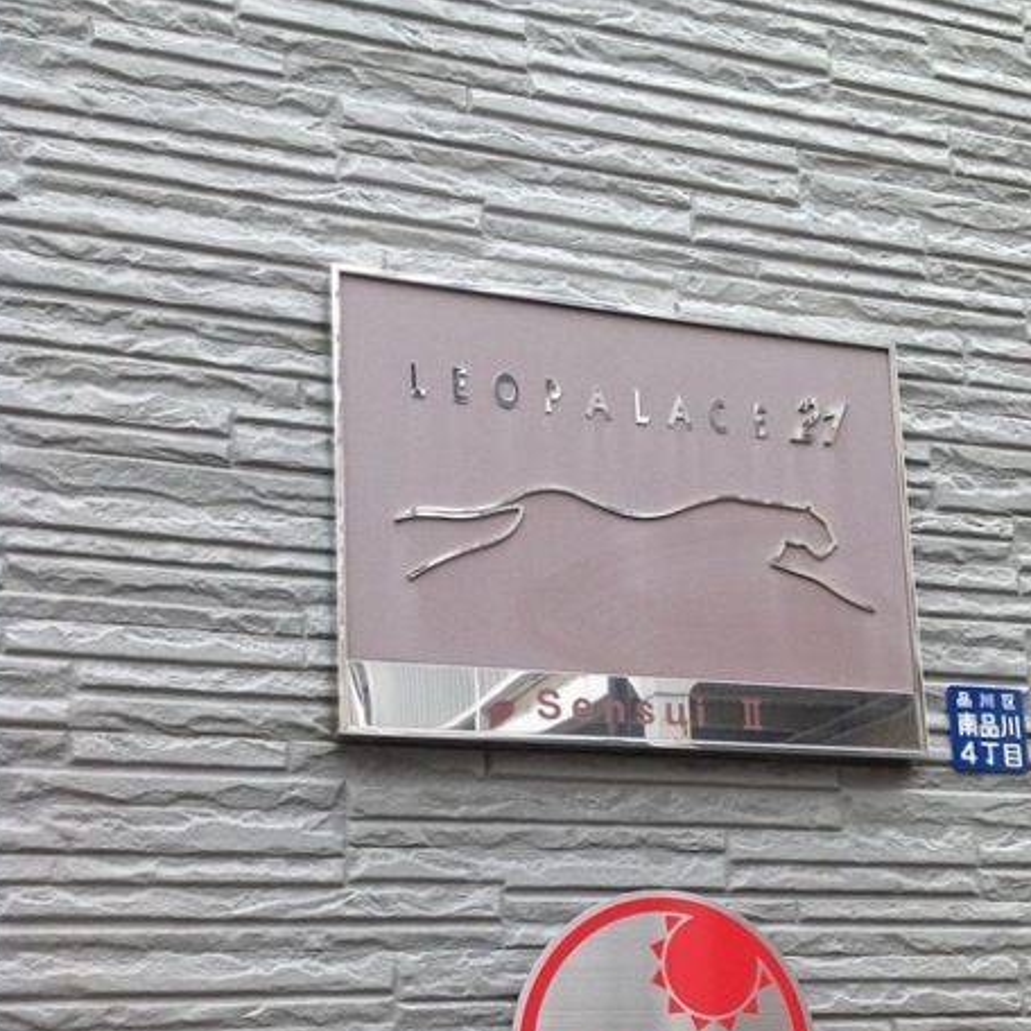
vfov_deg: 32.3
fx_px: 1752
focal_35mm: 52
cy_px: 739
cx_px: 633
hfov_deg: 32.7
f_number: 2.4
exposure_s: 1/195
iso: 80
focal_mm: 4.28
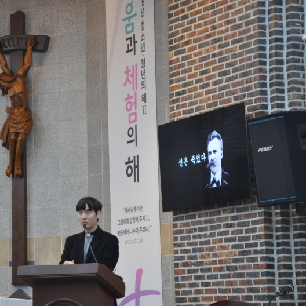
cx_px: 76
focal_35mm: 145
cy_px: 153
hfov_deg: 12.0
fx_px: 1447
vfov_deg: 12.1
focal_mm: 75
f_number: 5.3
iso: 1100
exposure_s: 1/30
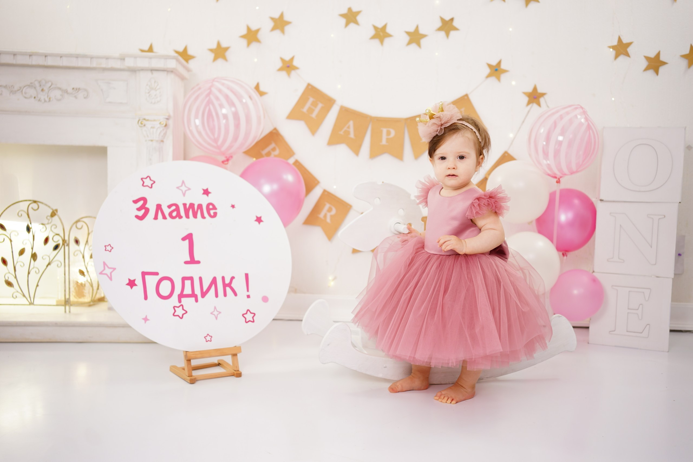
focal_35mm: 35
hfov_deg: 54.4
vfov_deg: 37.9
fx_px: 674
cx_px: 346
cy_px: 231
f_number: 2.8
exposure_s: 1/160
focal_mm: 35
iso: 200
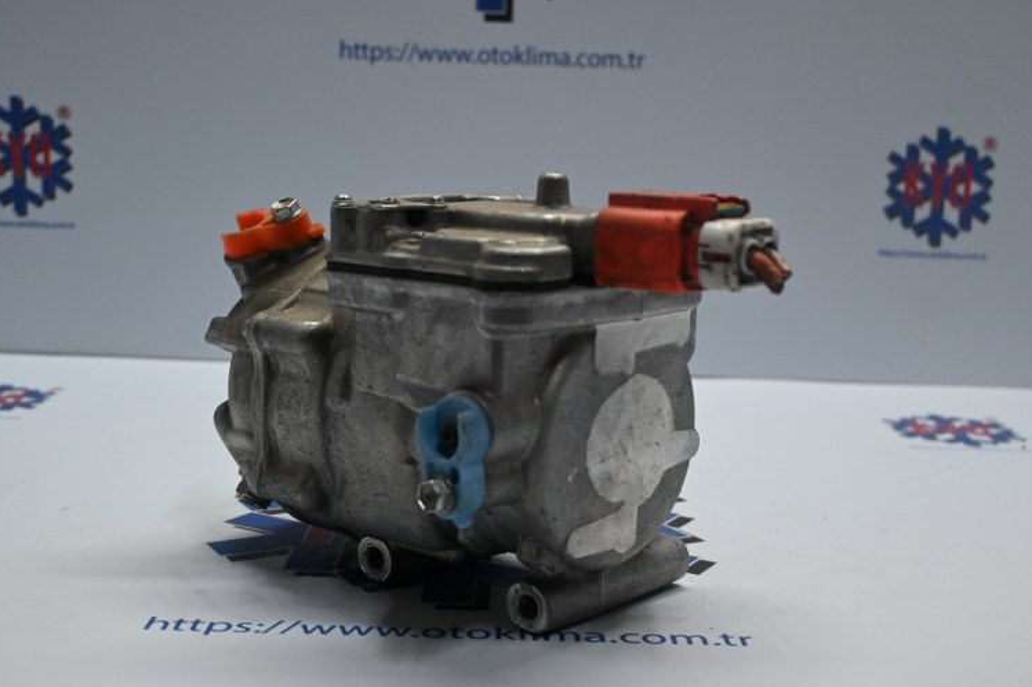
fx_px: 1333
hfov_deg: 42.3
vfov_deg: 28.9
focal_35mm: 47
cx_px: 499
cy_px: 344
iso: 900
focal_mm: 29
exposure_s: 1/125
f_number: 4.8
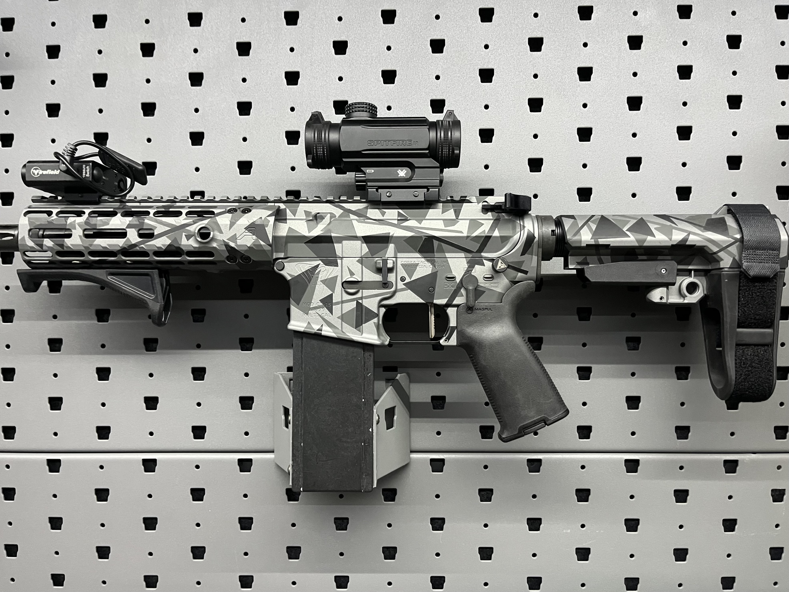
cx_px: 394
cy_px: 296
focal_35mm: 26
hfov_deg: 67.3
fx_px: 593
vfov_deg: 53.1
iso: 500
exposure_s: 1/40
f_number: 1.6
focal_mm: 5.1
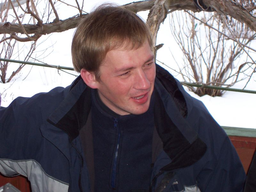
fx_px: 821
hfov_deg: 17.7
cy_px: 96
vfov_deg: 13.3
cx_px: 128
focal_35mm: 111
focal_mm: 16.8
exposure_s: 1/90
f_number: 4.8
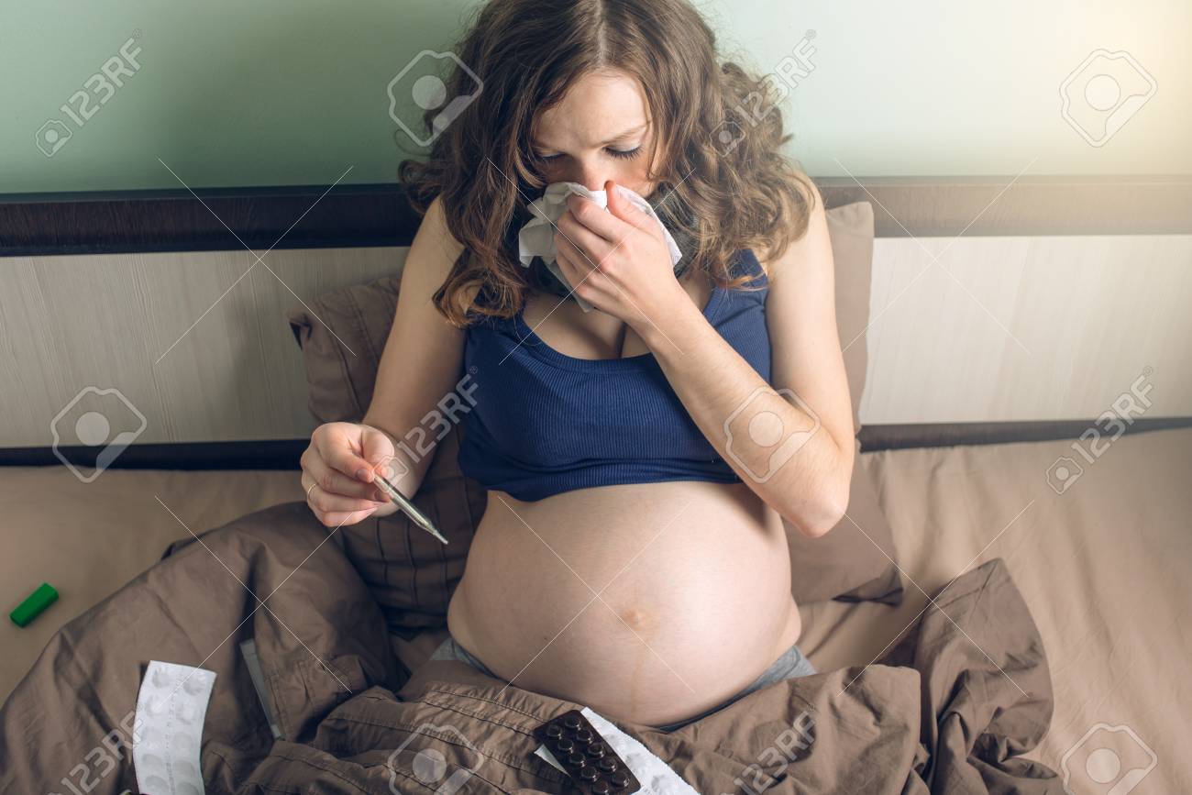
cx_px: 596
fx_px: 1656
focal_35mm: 50
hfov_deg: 39.6
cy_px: 398
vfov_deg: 27.0
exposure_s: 1/160
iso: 100
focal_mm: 50
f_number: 4.5
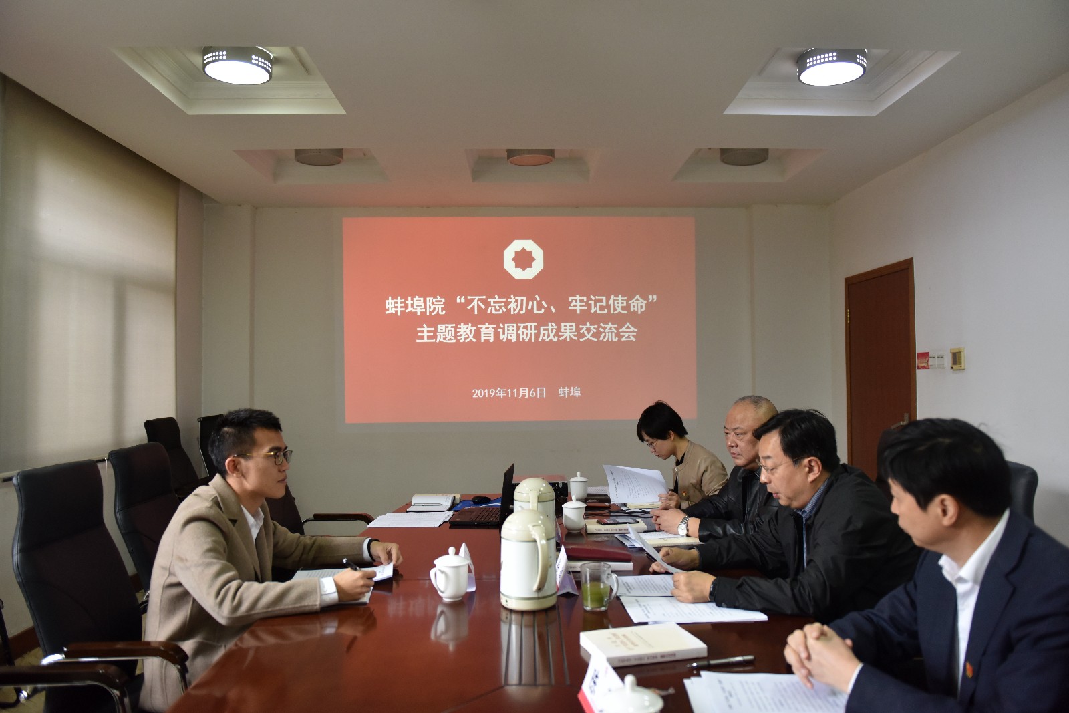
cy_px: 356
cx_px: 534
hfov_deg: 73.7
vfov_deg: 53.1
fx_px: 713
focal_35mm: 24
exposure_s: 1/160
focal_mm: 24
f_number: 2.8
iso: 1250
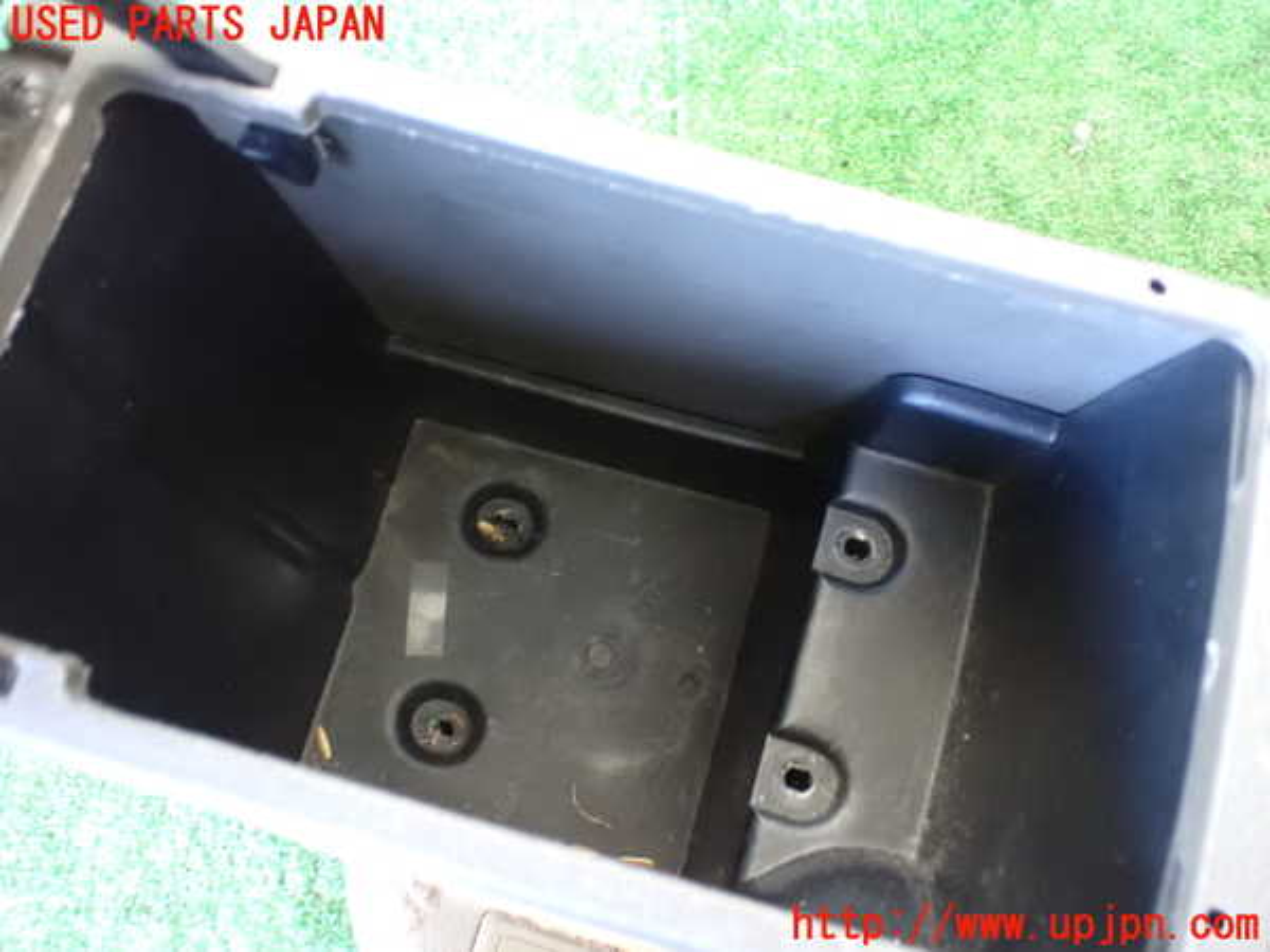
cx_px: 635
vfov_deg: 46.8
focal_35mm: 30
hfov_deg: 60.0
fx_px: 1101
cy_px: 476
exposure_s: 1/20
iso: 1600
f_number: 2.3
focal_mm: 5.4
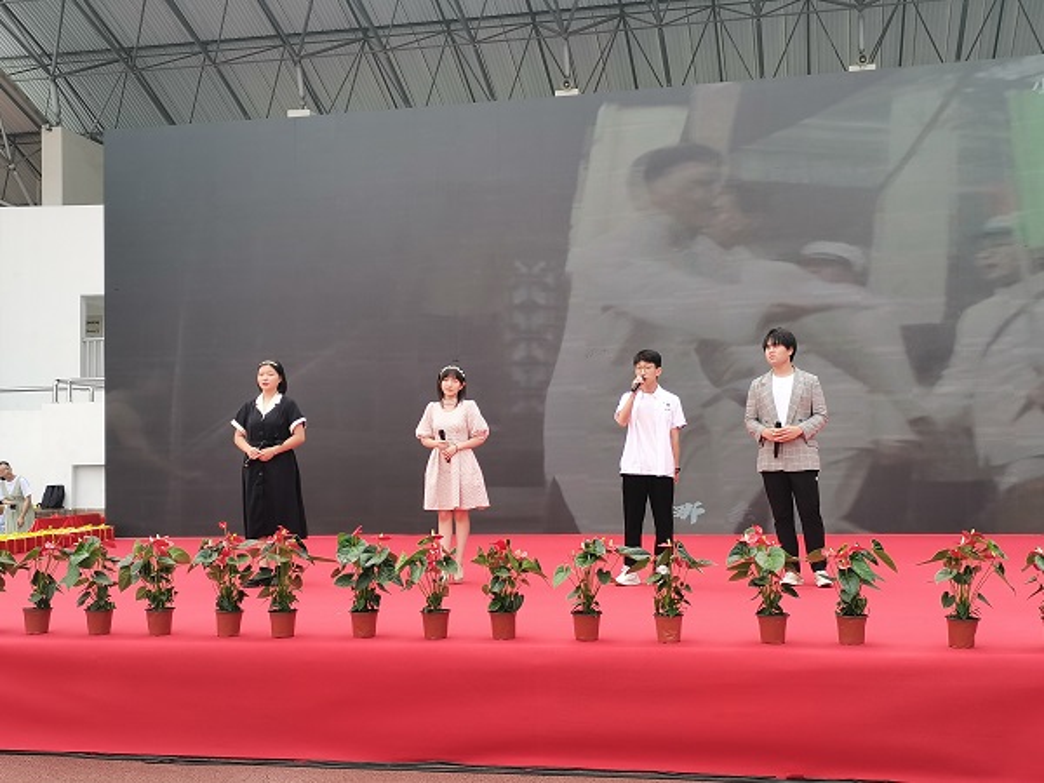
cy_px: 392
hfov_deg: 45.8
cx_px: 522
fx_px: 1237
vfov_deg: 35.1
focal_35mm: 41
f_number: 1.8
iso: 50
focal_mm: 5.58
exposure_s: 1/234
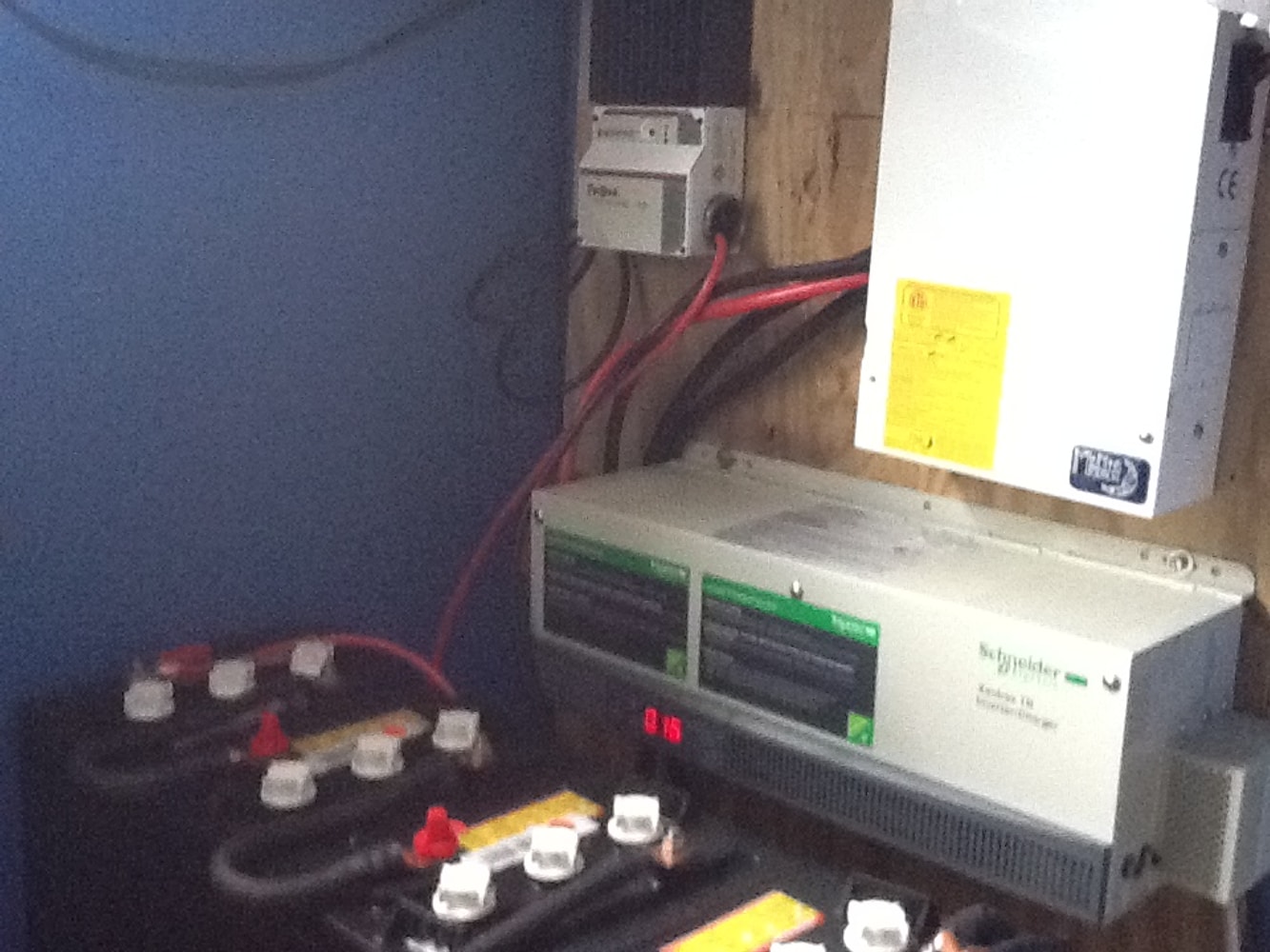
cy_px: 476
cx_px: 635
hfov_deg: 56.8
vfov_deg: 44.2
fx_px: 1174
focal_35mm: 32
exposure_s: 1/20
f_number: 2.4
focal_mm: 2.03
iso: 400
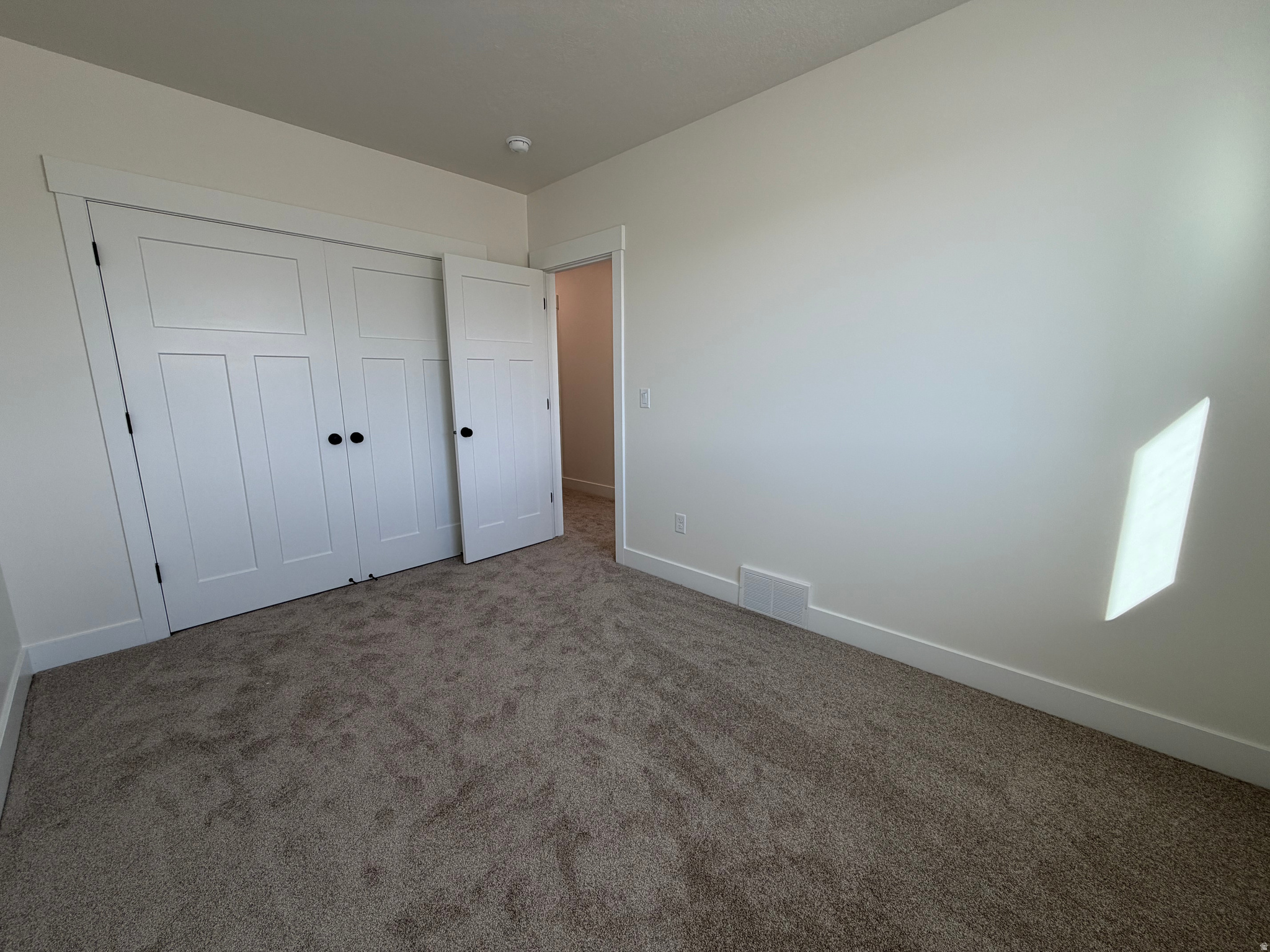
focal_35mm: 14
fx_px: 514
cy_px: 476
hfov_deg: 102.1
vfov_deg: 85.7
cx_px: 635
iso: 50
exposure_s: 1/121
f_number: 2.2
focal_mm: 2.22
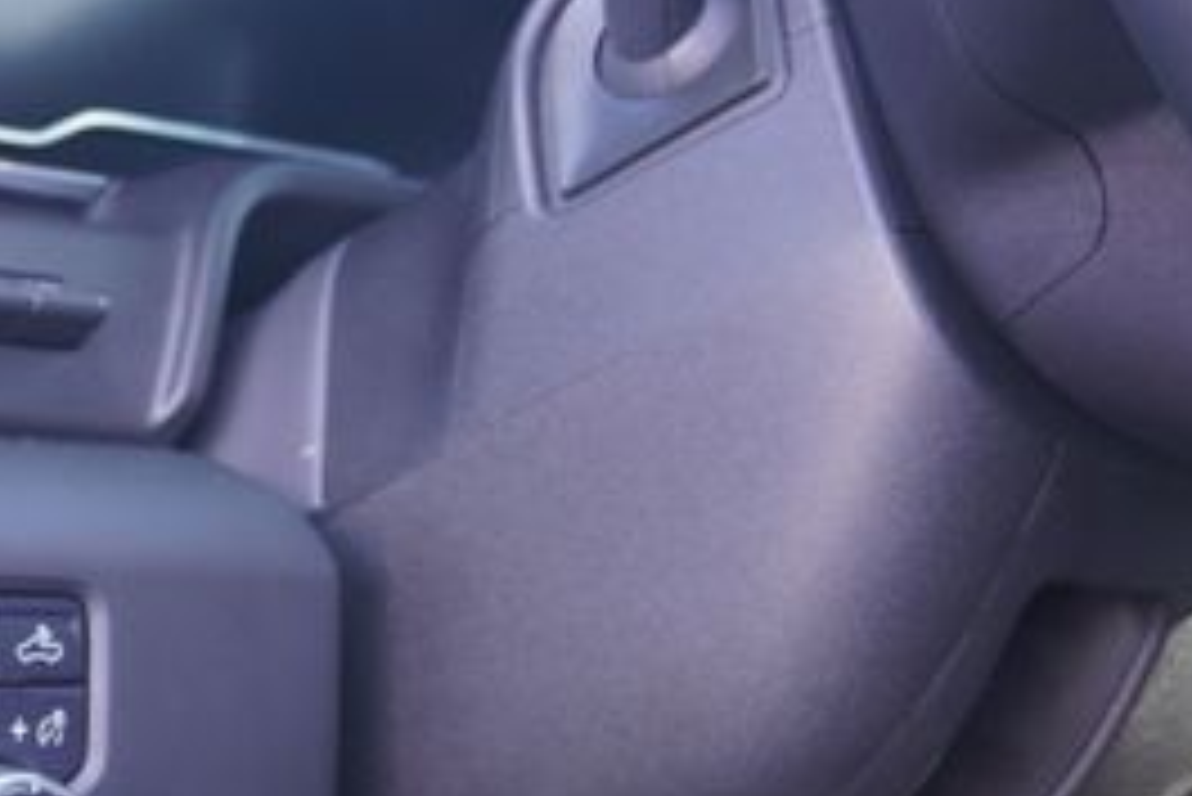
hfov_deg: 22.0
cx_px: -153
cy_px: 774
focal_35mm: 87
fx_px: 2882
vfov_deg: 15.5
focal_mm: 24
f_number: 4.5
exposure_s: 1/60
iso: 800
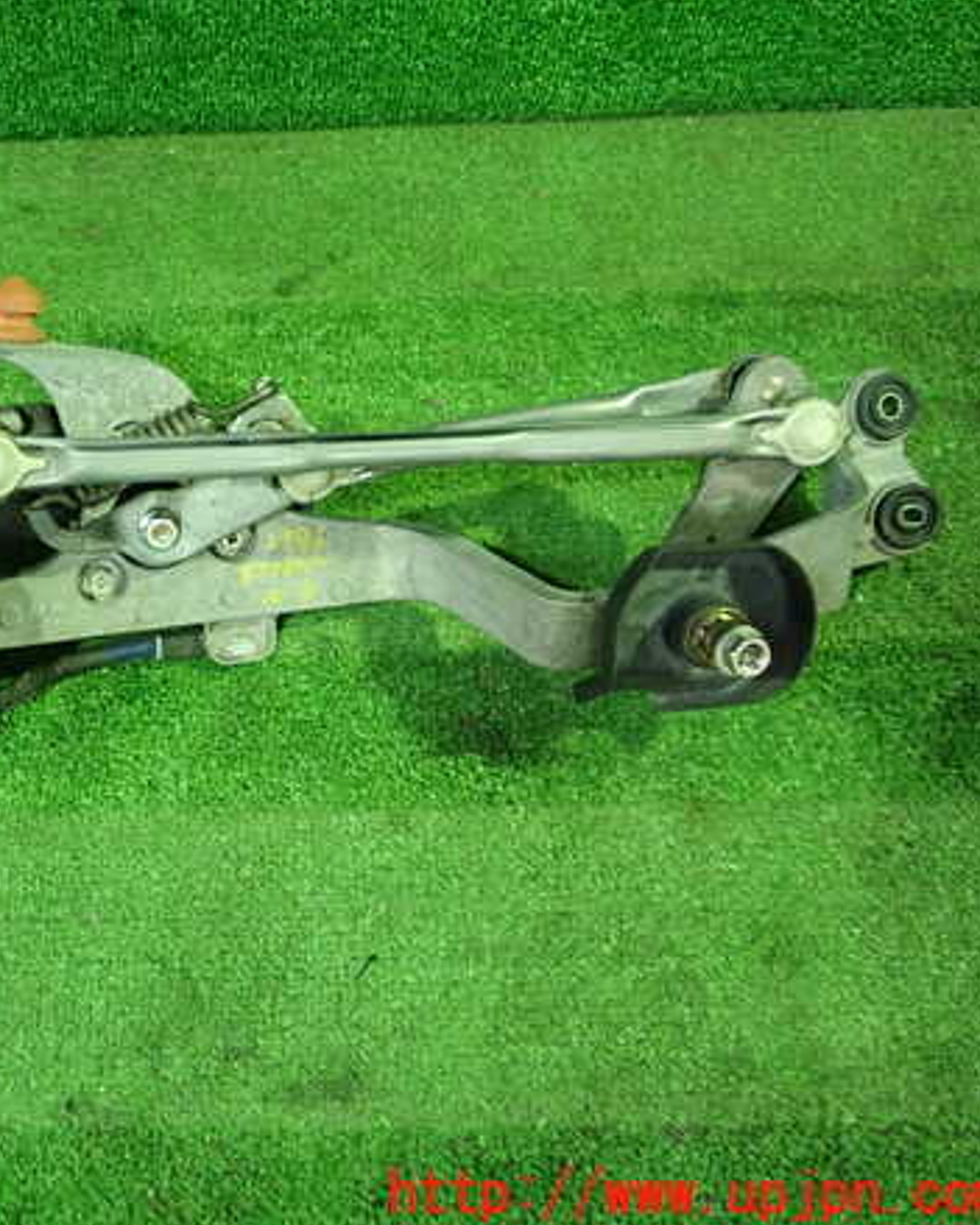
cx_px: 181
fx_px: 1451
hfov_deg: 36.0
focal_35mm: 40
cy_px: 603
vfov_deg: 45.8
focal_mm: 5.5
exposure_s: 1/40
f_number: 2.3
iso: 800
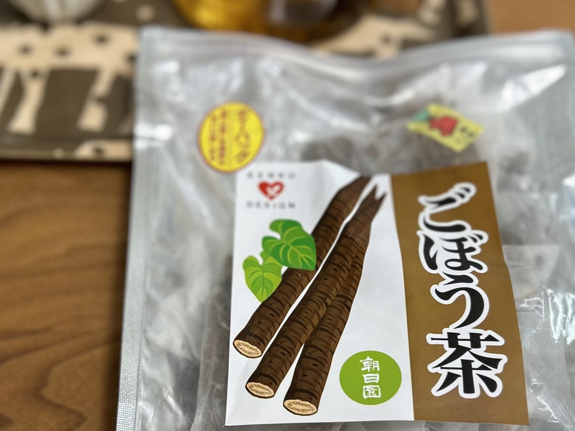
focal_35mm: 50
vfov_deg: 28.6
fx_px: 830
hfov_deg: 38.1
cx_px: 244
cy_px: 330
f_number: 1.5
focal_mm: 5.7
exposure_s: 1/121
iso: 80
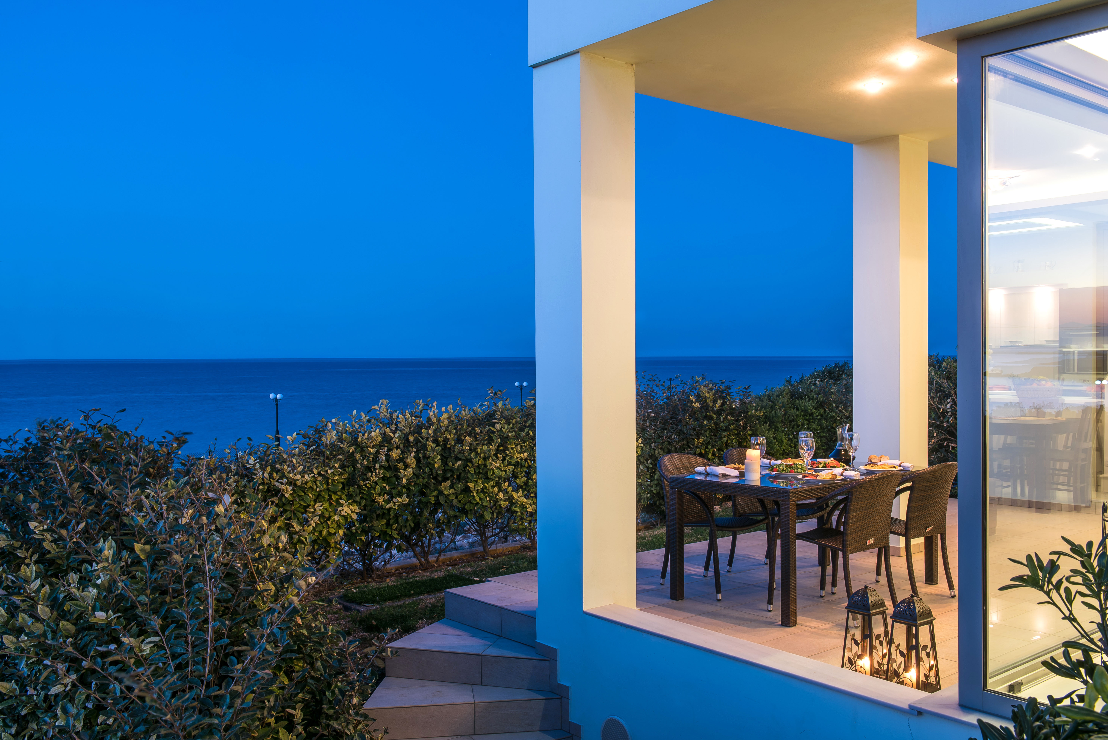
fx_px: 985
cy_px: 370
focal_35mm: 32
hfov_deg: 58.7
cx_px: 554
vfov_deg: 41.2
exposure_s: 6
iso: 100
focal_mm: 32
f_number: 11
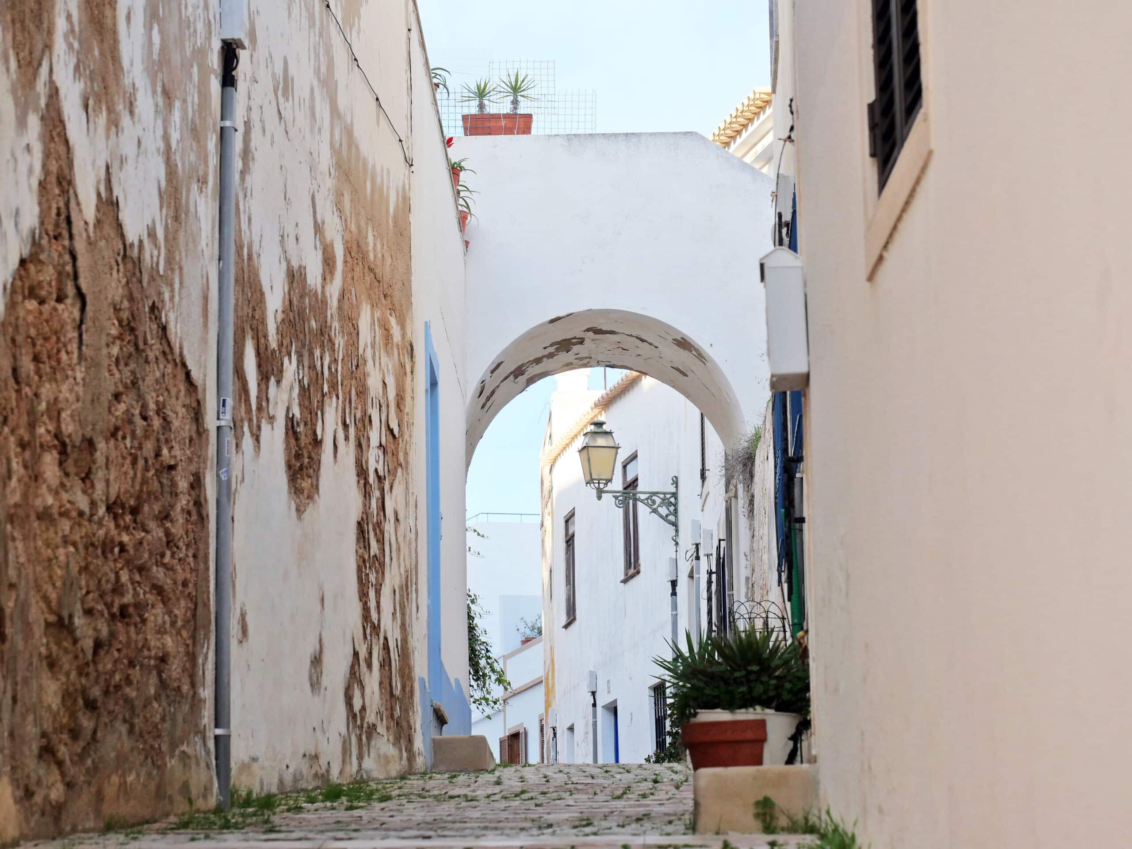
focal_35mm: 120
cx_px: 566
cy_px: 424
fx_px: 3924
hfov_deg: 16.4
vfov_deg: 12.3
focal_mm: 60
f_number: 5.6
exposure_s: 1/500
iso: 400
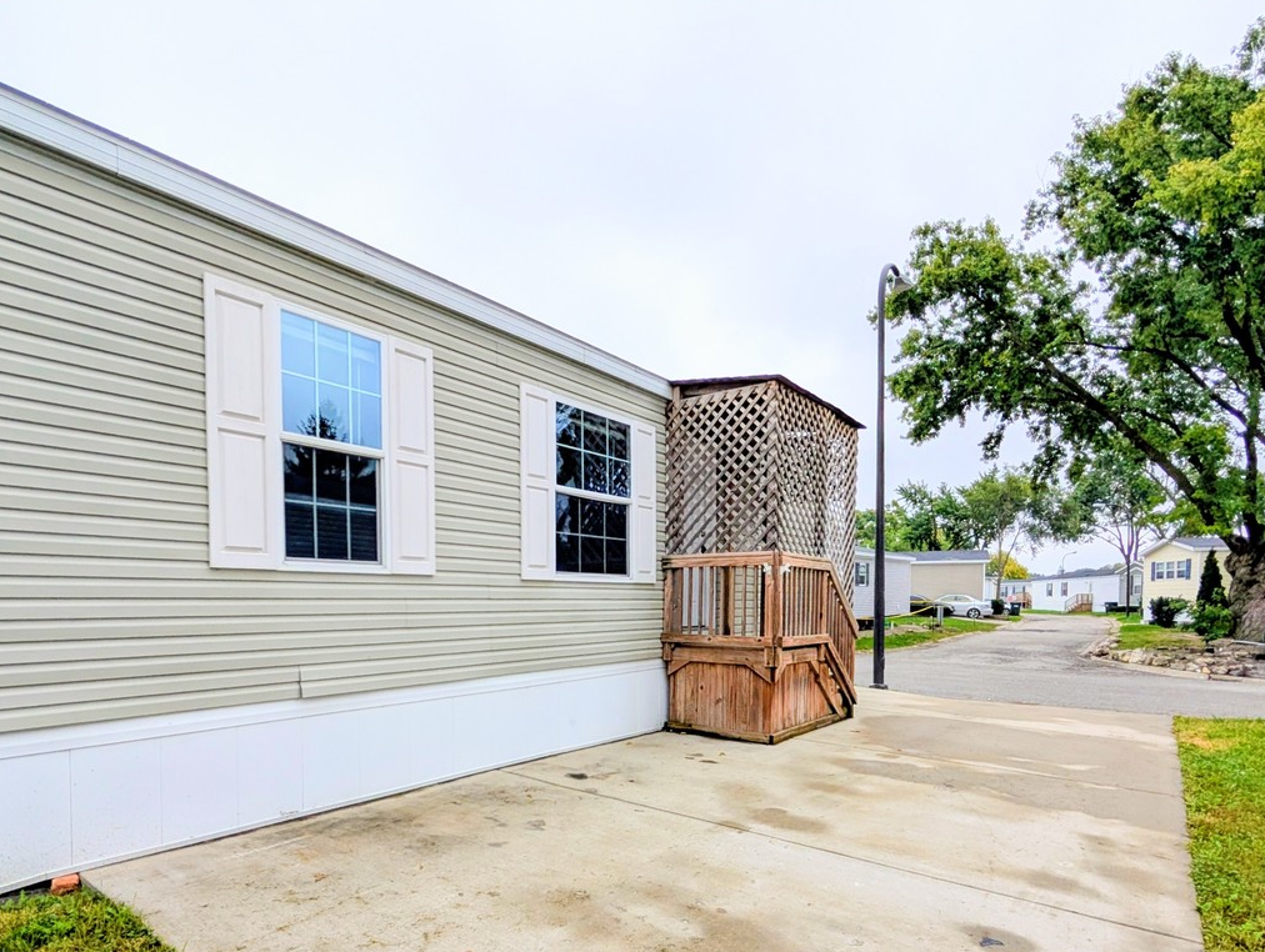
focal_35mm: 17
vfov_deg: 73.1
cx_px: 592
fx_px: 622
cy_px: 618
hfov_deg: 90.8
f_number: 1.7
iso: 53
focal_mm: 2.02
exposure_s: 1/836
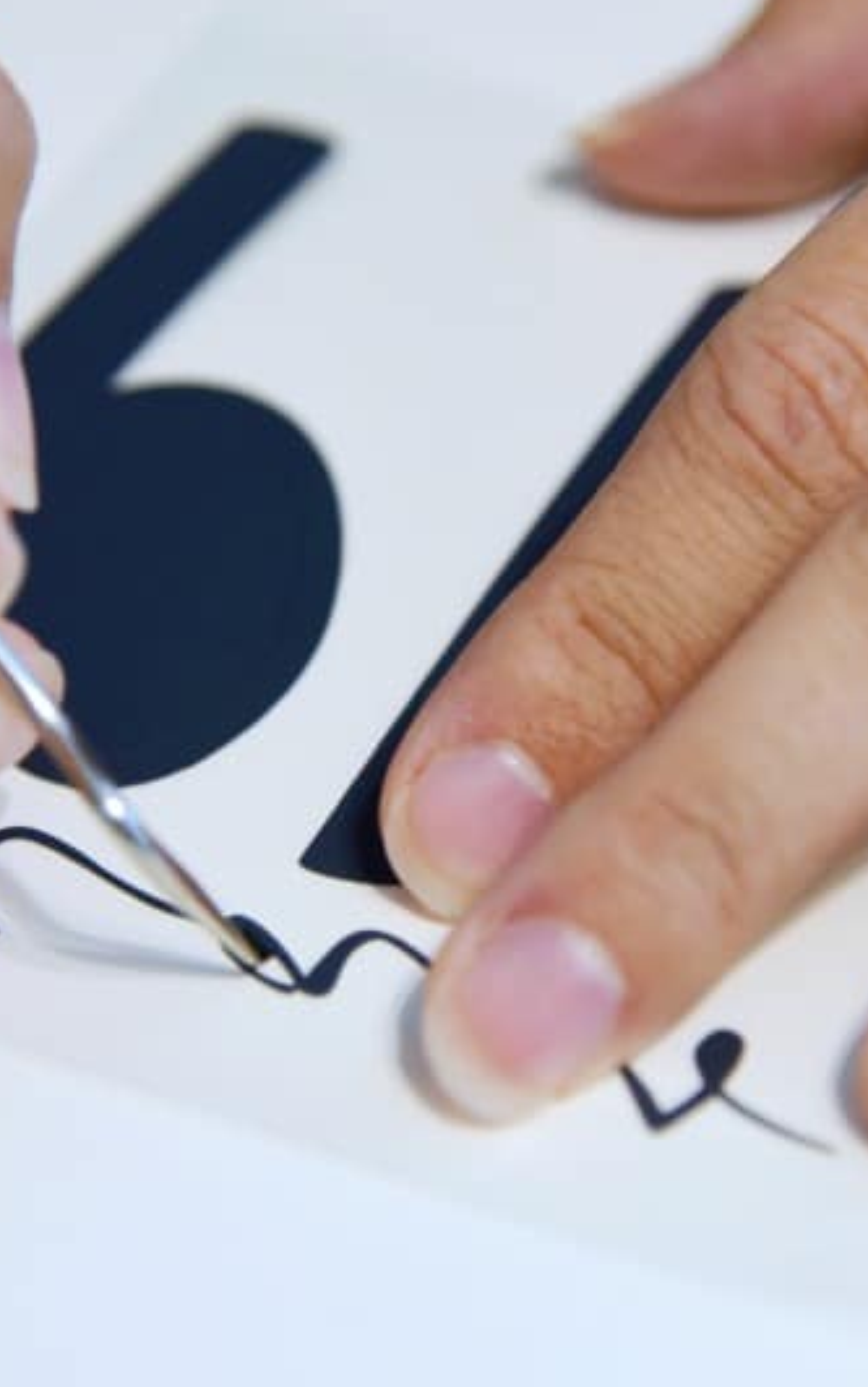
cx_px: 352
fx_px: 7826
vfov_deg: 10.1
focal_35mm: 207
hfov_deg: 6.3
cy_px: 671
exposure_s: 1/60
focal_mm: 120
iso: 1000
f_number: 4
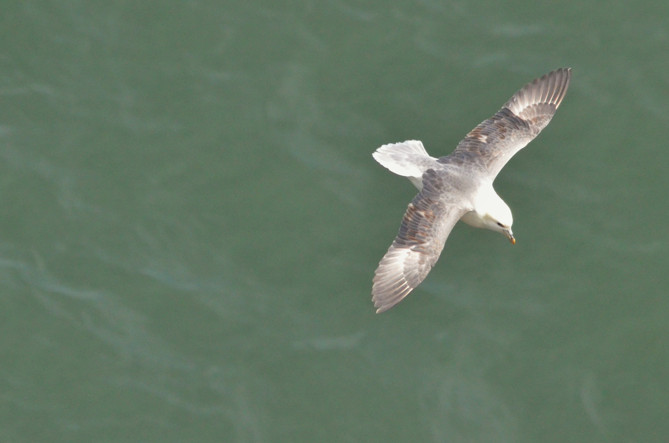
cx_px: 312
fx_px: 17652
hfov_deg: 2.2
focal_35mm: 952
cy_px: 179
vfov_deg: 1.4
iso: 2500
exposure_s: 1/1600
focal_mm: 500
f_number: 10
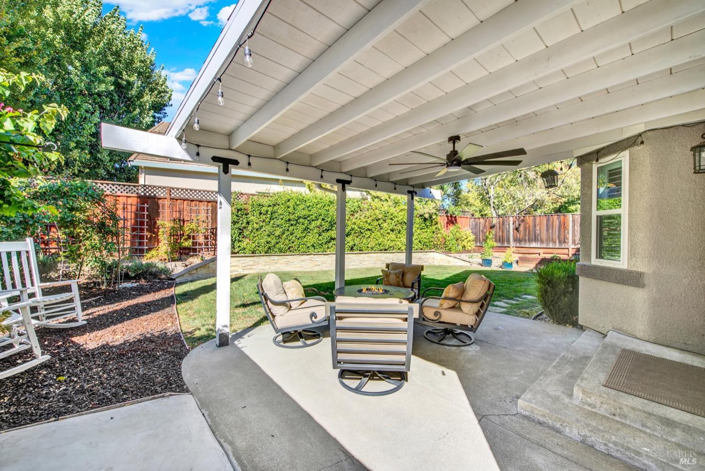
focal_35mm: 14
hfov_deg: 104.2
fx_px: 274
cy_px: 236
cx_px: 352
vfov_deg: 81.3
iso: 100
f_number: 14
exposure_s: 1/50
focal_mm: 14
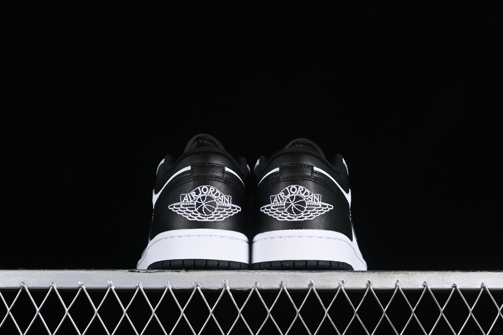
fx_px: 1048
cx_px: 252
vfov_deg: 18.2
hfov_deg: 27.0
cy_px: 168
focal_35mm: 75
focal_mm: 50
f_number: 7.1
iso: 160
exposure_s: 1/60
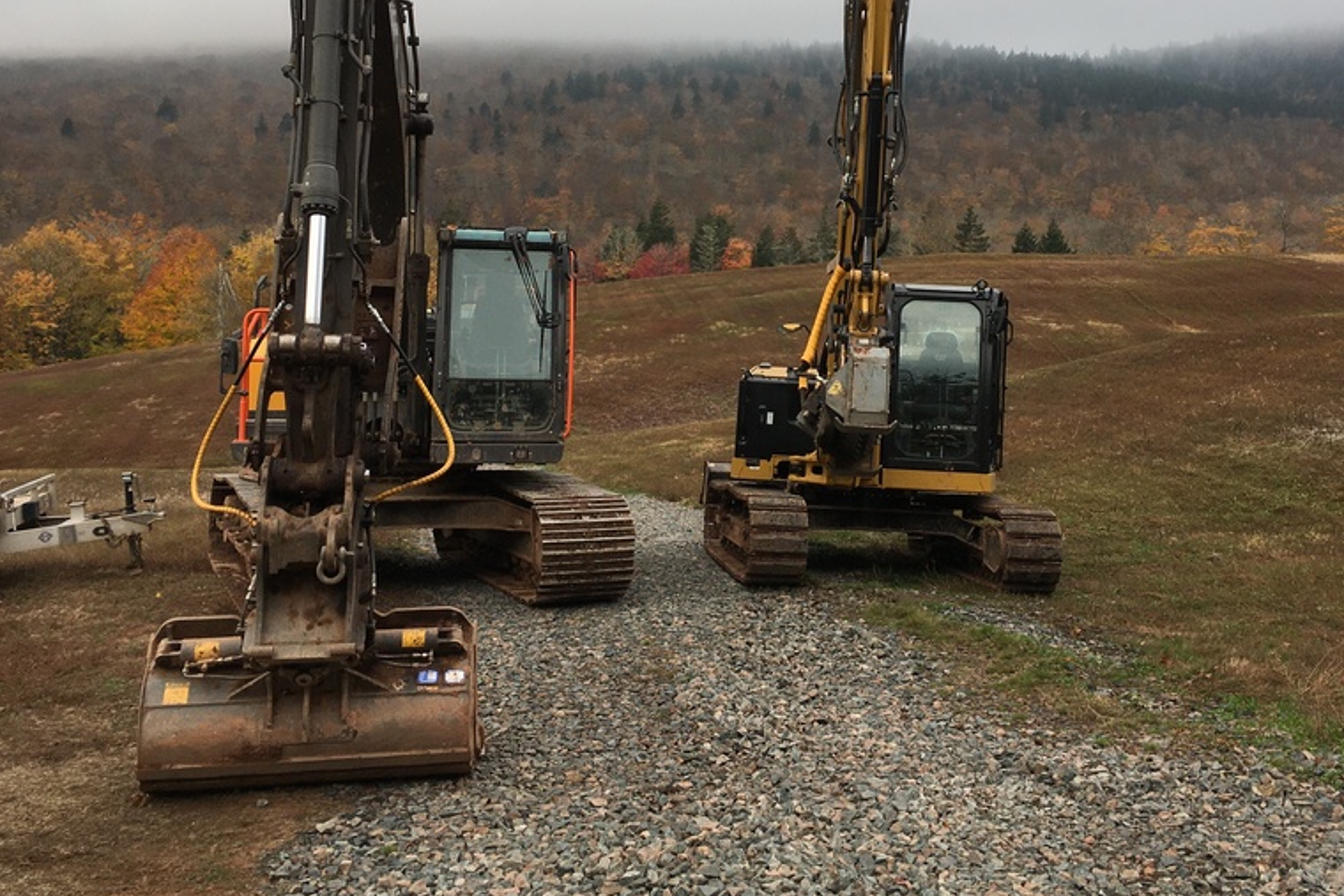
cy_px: 293
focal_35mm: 40
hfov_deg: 48.3
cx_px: 764
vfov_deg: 33.1
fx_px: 1494
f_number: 2.2
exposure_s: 1/386
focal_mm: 4.15
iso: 25
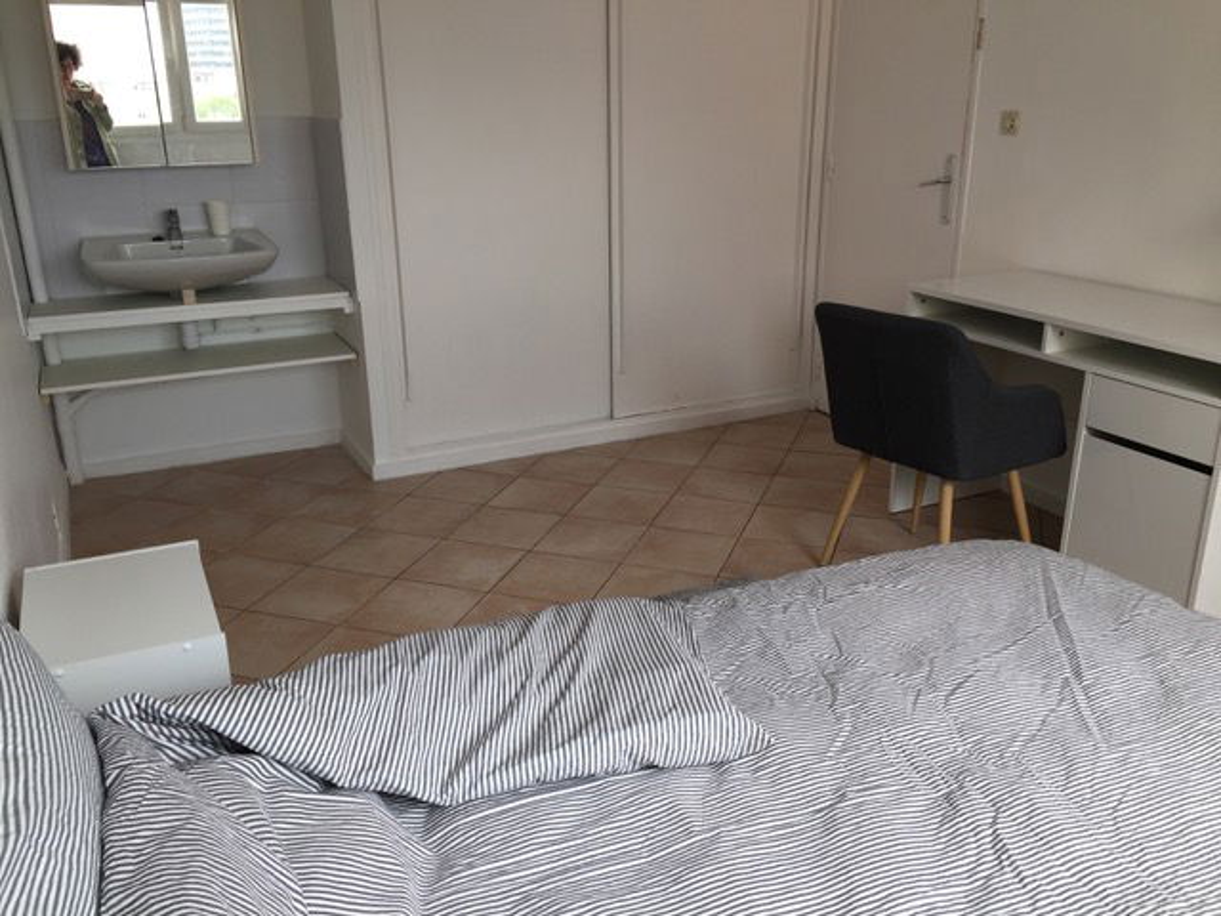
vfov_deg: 48.2
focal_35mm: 29
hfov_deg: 61.7
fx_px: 1023
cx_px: 610
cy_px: 458
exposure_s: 1/100
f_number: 2.2
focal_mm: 4.15
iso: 32
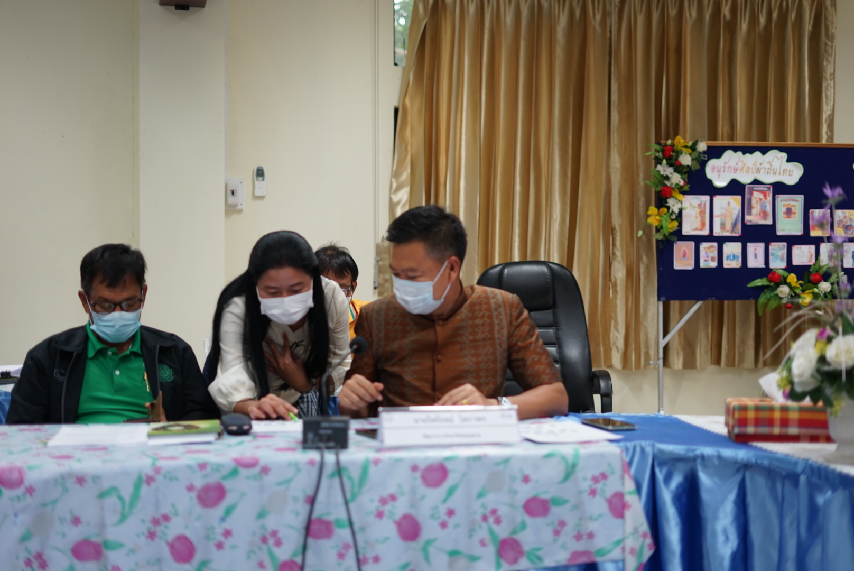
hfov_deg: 39.6
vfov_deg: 27.0
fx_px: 1187
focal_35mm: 50
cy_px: 286
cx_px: 427
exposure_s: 1/160
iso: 400
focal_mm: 50
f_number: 2
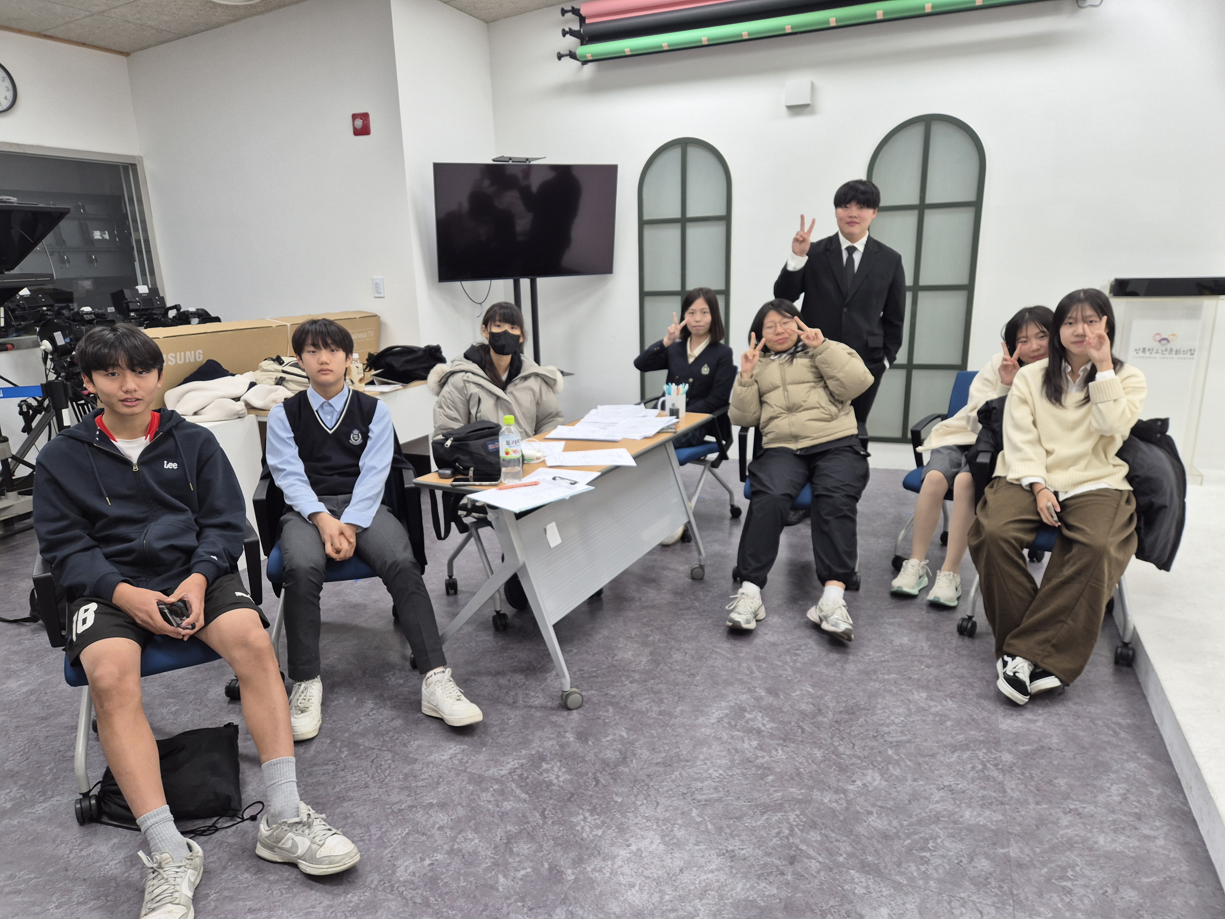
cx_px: 612
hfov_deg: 73.9
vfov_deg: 58.9
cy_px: 460
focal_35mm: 23
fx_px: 814
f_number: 1.8
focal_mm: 5.4
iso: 125
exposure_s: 1/120
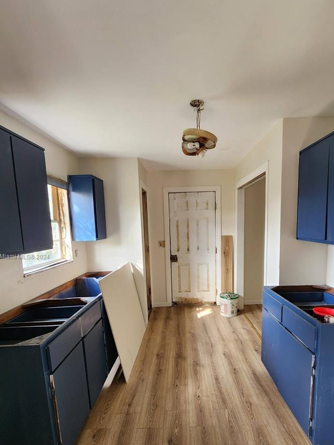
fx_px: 219
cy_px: 257
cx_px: 179
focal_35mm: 17
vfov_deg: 90.3
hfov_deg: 74.6
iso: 200
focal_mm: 2.2
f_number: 2.2
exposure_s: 1/60
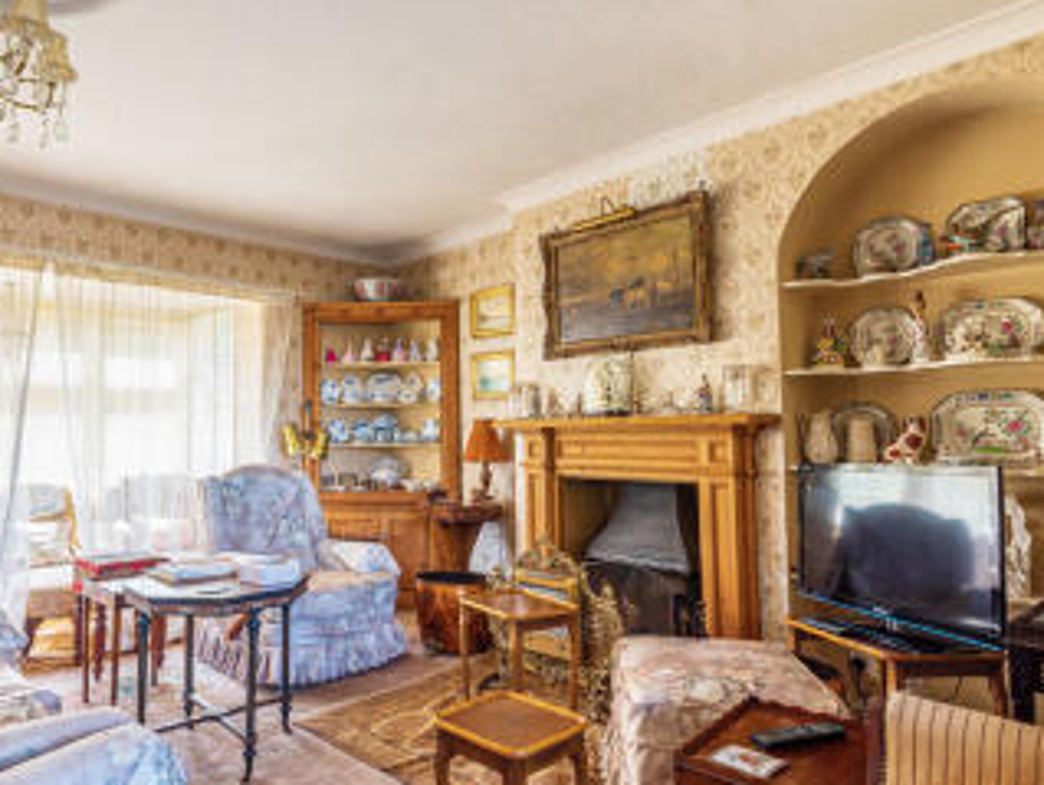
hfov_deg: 73.1
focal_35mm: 23
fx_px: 694
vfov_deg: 58.6
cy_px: 461
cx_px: 417
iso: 200
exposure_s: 1/13
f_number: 8
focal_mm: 16
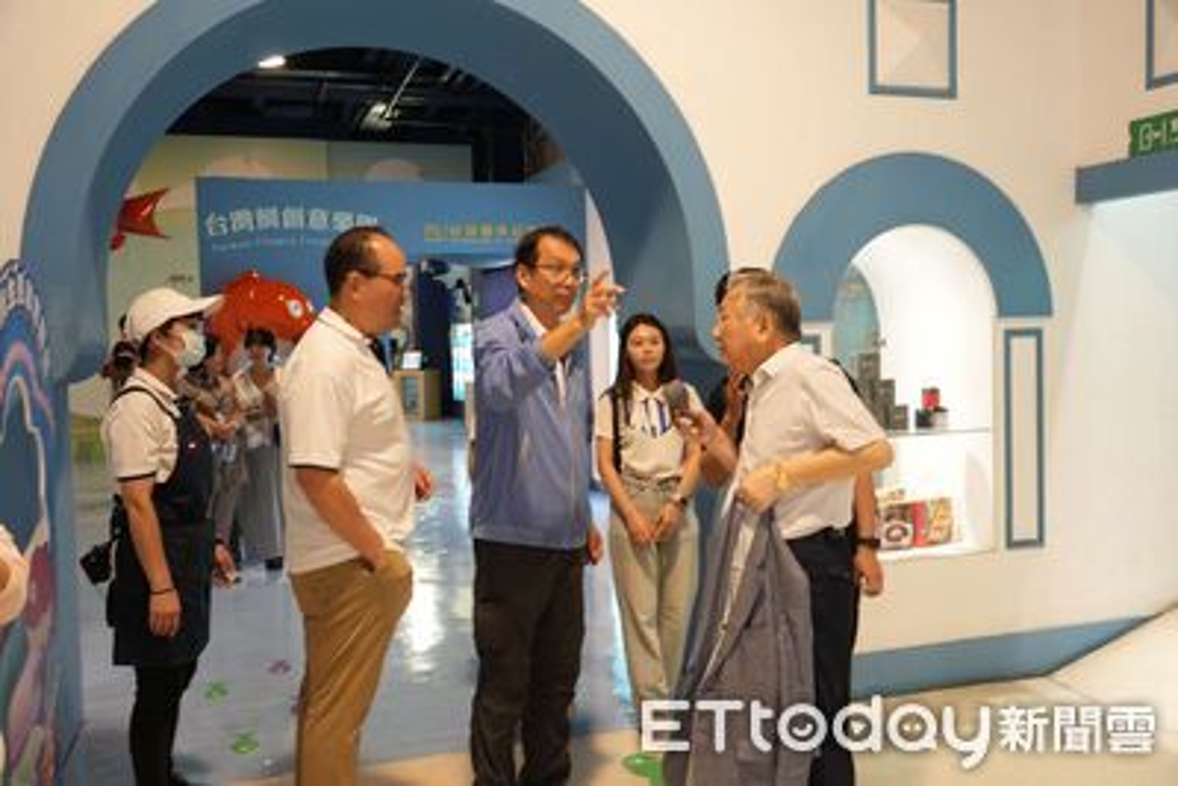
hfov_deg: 58.7
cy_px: 393
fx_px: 1047
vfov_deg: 41.1
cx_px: 589
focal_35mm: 32
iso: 1600
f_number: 4
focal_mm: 32
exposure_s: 1/50
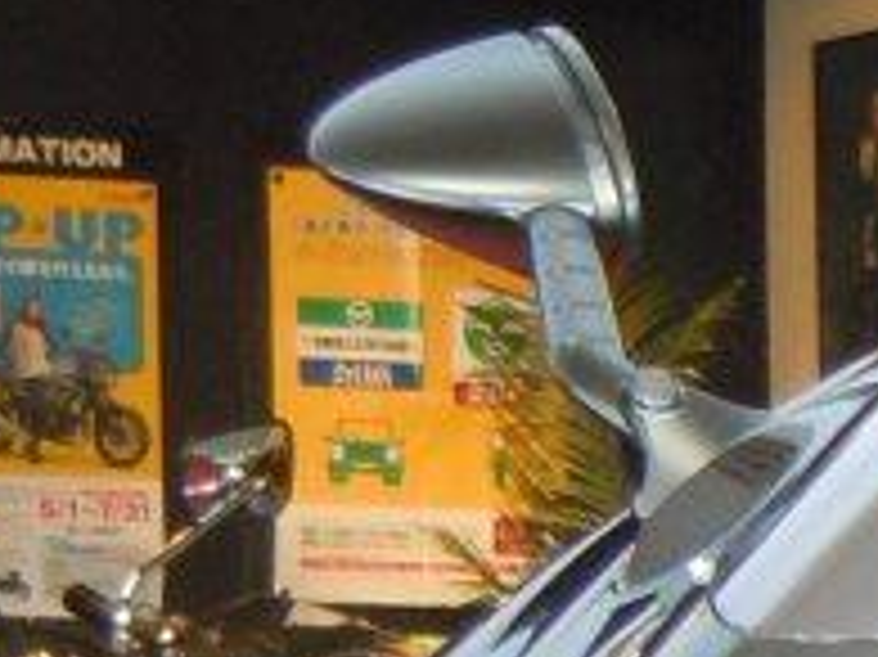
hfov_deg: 5.4
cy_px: 1696
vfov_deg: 4.1
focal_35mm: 357
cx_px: 1882
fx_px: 9049
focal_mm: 12.2
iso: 400
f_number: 4.1
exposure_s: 1/20
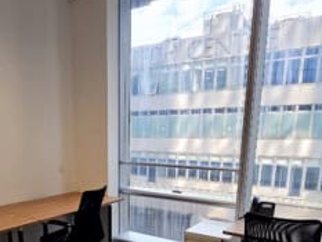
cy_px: 212
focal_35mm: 33
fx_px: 307
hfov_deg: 54.7
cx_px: 122
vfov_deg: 40.2
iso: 50
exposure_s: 1/100
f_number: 2.2
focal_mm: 1.7
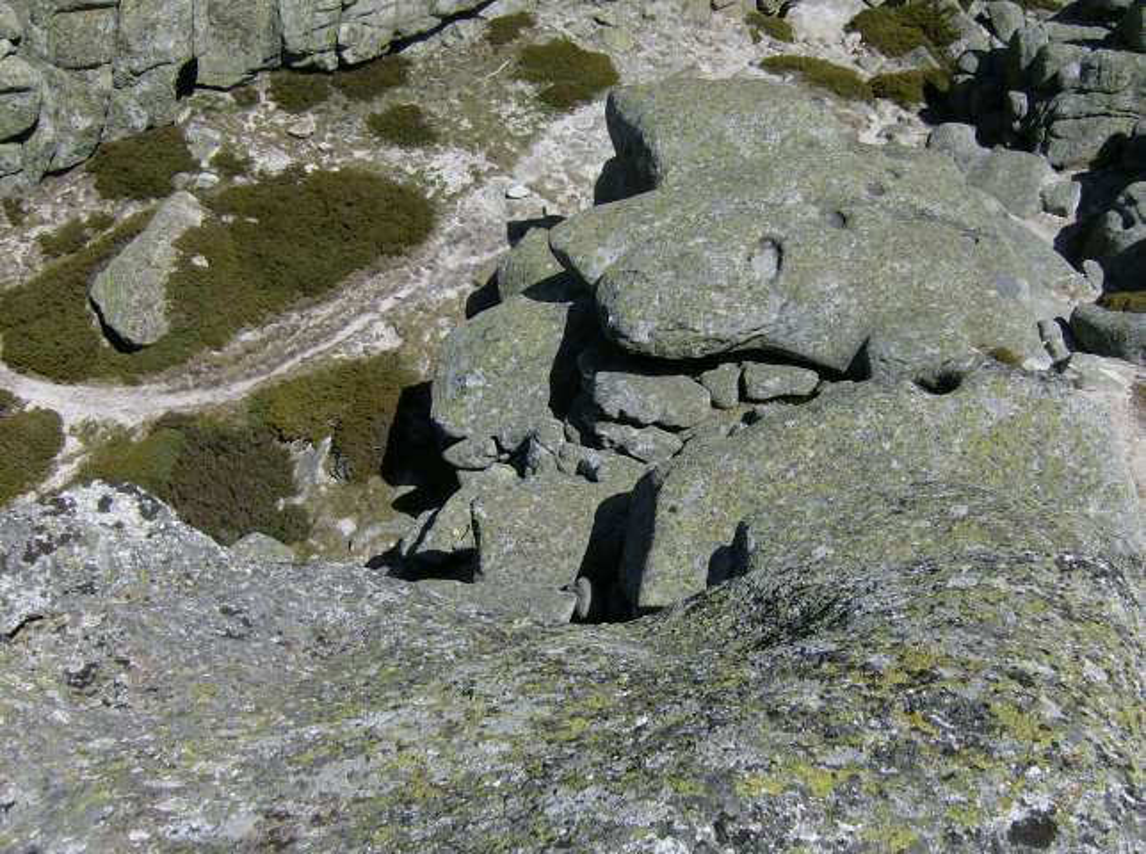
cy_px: 427
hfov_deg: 51.5
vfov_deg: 39.5
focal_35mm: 36
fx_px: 1189
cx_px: 573
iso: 100
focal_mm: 6
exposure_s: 1/1218
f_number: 4.7
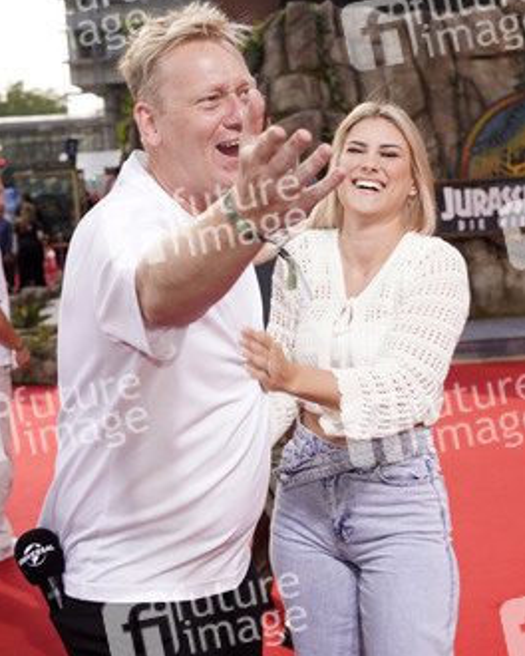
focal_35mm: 58
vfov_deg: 32.5
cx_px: 262
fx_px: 1127
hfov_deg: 26.2
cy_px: 322
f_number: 5.6
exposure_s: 1/160
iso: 100
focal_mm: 51
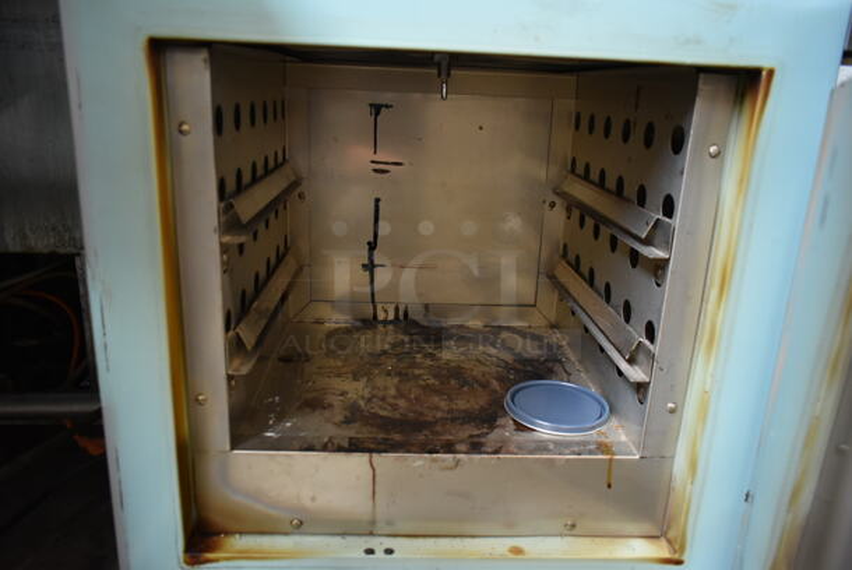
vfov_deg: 48.0
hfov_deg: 67.3
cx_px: 426
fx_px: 640
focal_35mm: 27
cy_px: 285
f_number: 3.5
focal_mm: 18
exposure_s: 1/30
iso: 1250
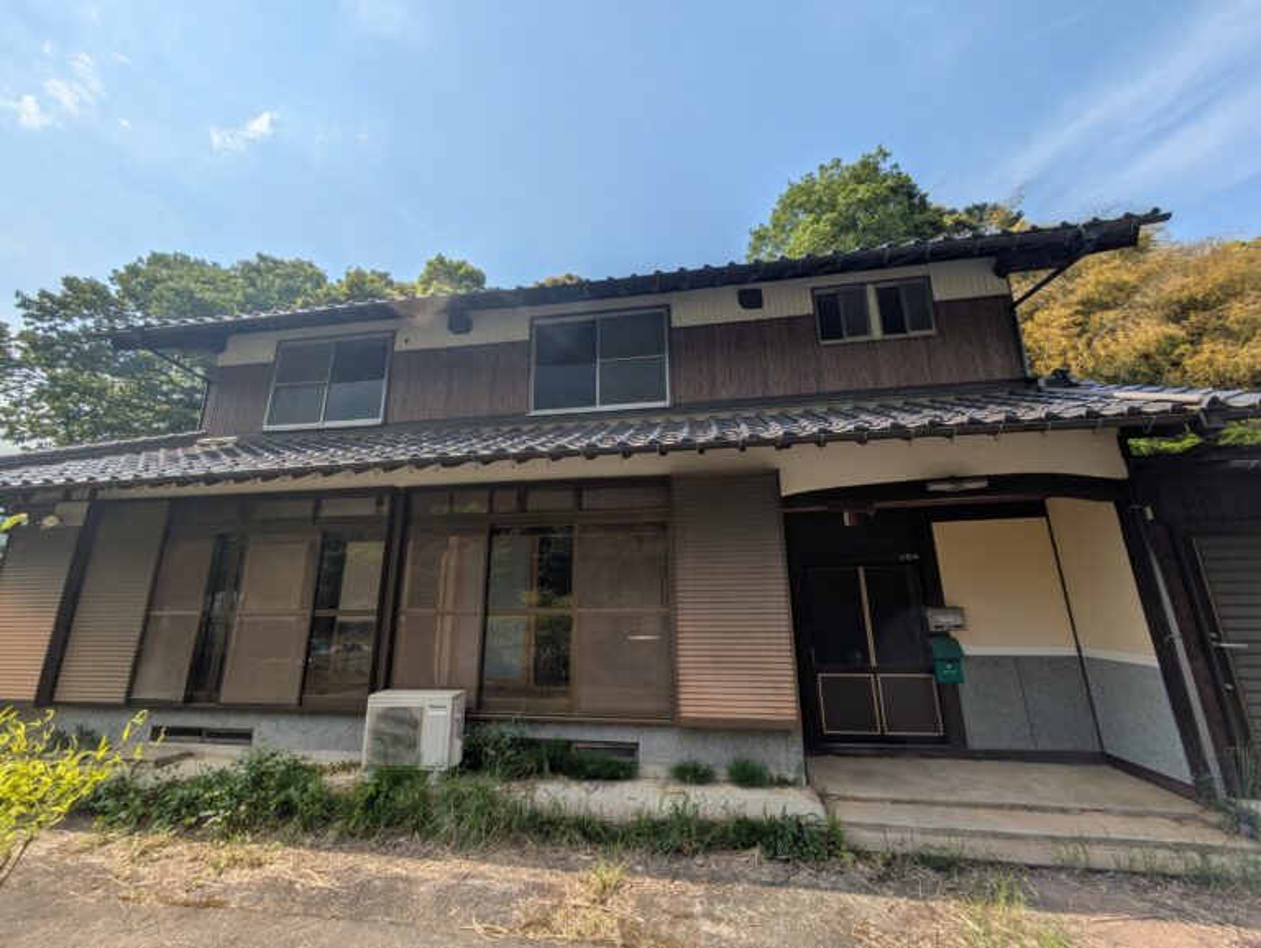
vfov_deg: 85.7
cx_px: 630
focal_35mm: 14
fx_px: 510
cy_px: 474
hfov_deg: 102.0
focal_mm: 1.83
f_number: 2.2
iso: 48
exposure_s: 1/3322
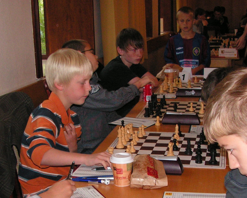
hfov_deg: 29.6
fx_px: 468
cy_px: 163
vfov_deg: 23.5
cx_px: 120
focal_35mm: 64
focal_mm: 6
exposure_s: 1/40
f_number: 3.2
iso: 200
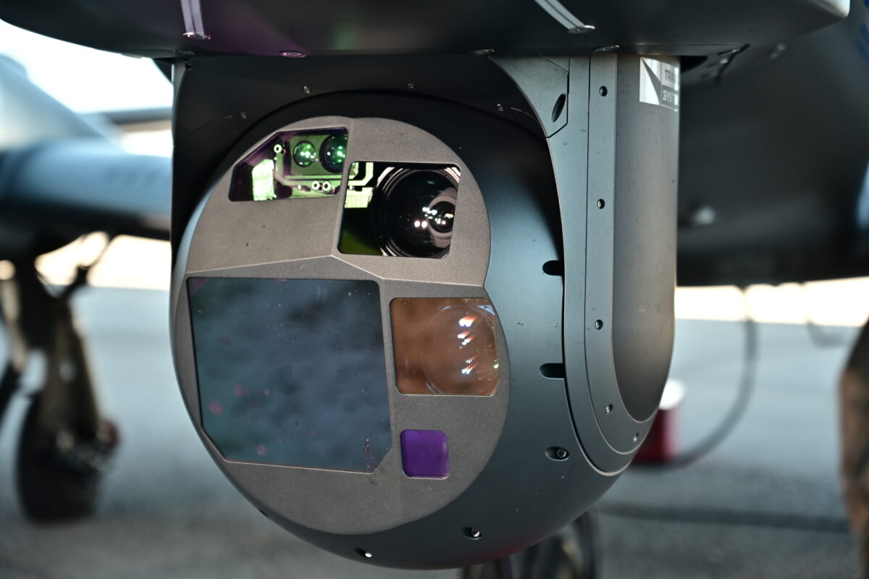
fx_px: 1641
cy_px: 290
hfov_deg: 29.7
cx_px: 434
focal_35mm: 68
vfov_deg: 20.0
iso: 640
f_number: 4
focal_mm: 68
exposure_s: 1/640
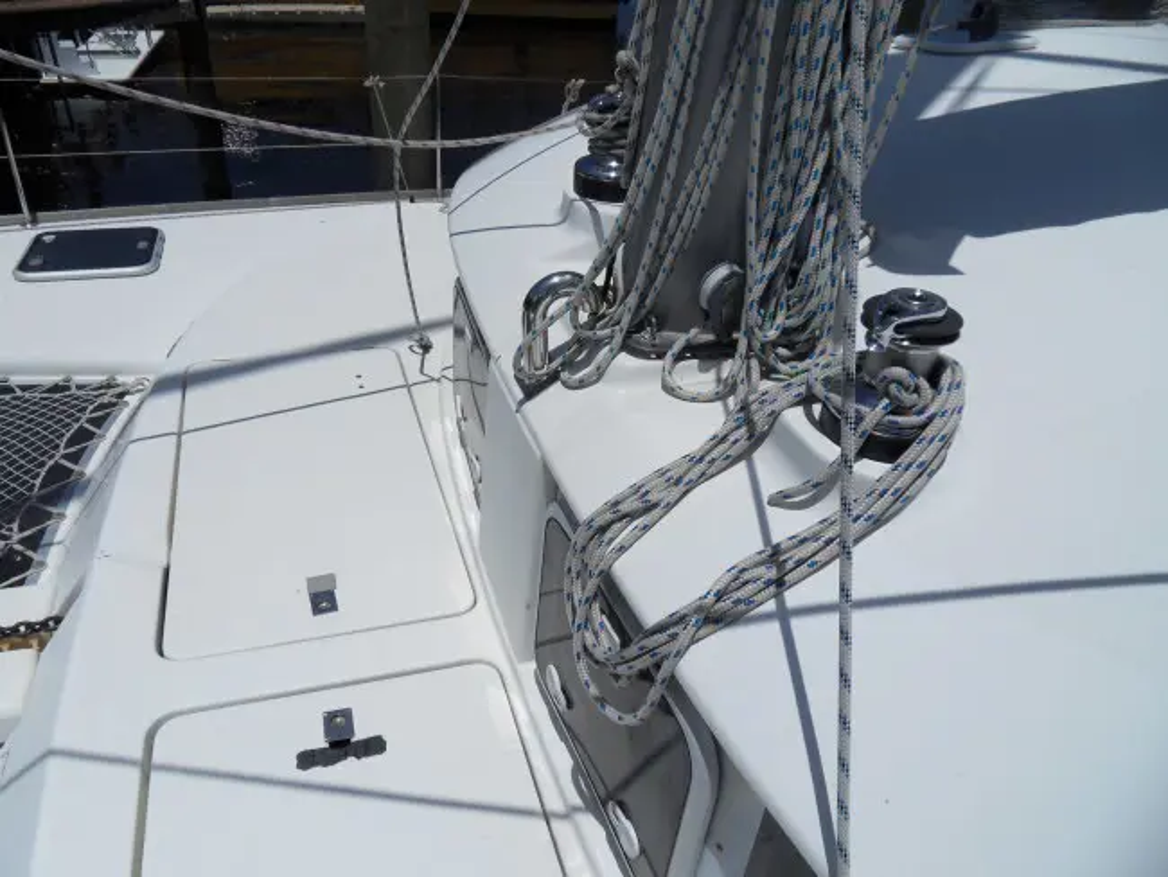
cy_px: 438
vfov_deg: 56.8
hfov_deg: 71.6
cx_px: 584
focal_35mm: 24
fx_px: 810
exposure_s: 1/1500
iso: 80
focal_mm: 4.2
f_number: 7.5
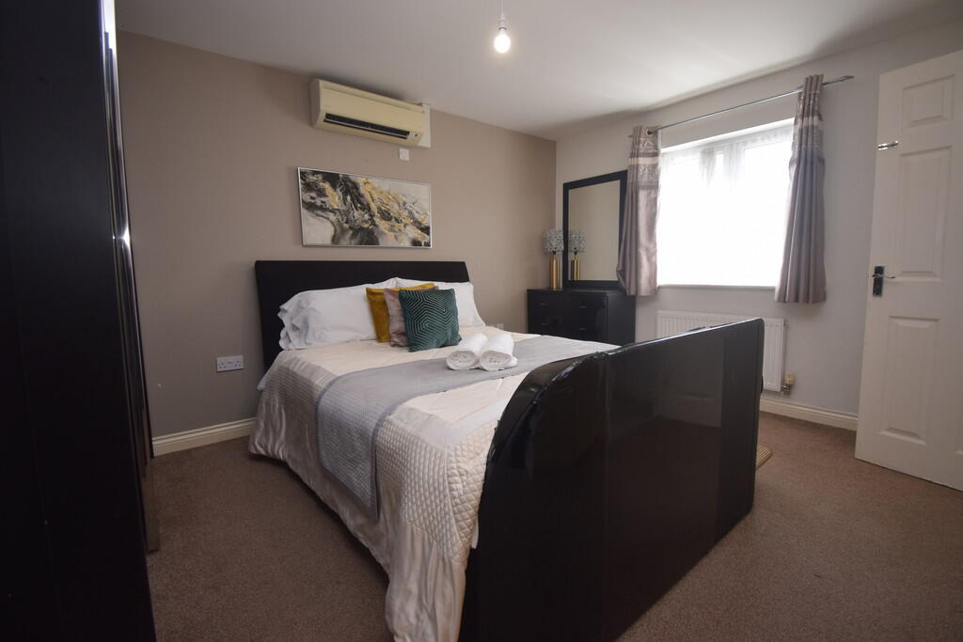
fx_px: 401
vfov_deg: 77.3
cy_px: 321
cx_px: 482
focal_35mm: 15
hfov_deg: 100.4
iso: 400
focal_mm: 10
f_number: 4.5
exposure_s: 1/80
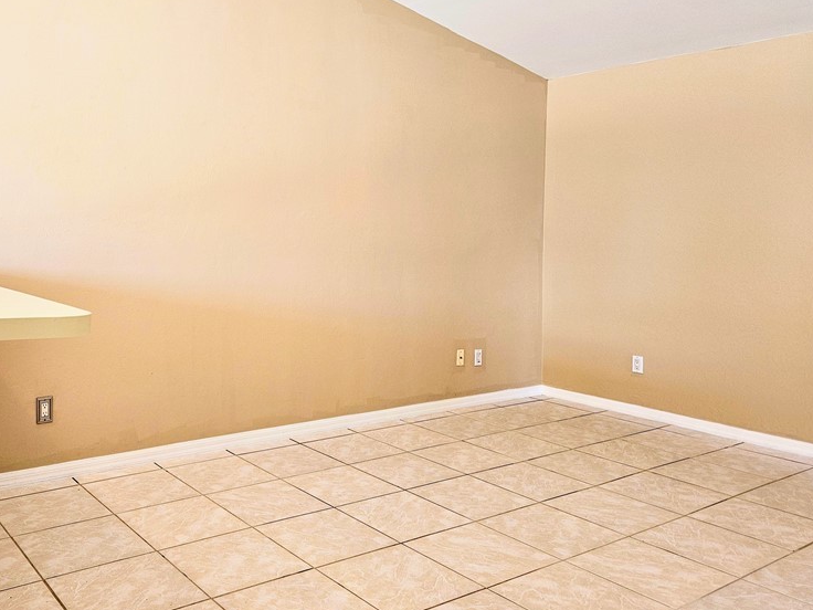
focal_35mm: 32
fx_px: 752
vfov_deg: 43.9
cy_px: 236
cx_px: 276
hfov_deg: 55.7
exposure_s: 1/120
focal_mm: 5.4
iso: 125
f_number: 1.8
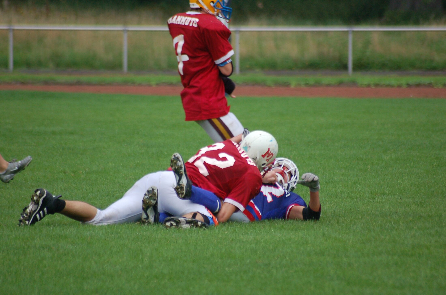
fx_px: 5564
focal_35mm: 450
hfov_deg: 4.6
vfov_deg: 3.0
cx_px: 223
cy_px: 148
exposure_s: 1/500
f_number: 5.6
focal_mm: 300
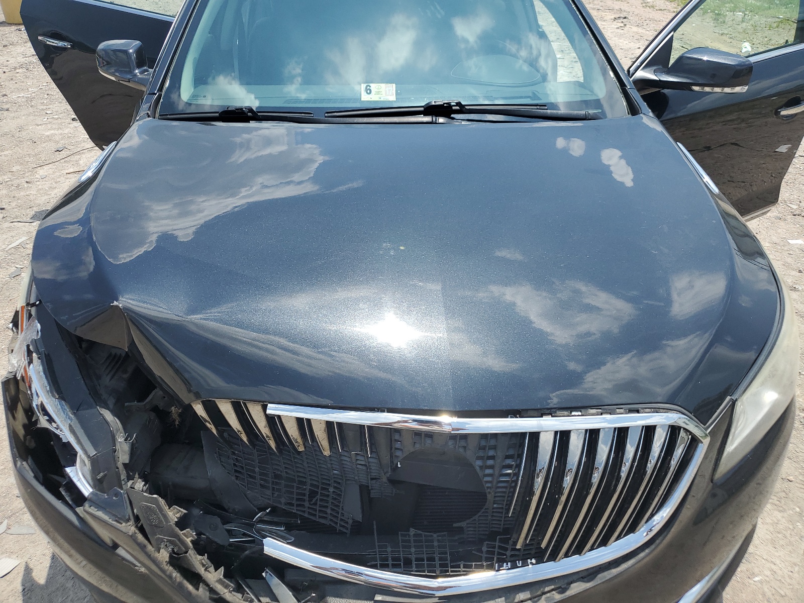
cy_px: 302
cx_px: 402
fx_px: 604
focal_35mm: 26
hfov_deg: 67.3
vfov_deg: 53.1
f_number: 1.5
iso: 50
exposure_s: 1/2500
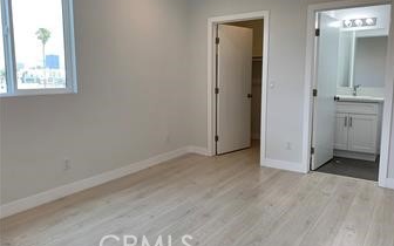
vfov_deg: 44.5
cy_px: 112
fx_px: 301
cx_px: 199
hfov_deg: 66.5
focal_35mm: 28
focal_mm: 4.25
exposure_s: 1/120
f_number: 1.8
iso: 50
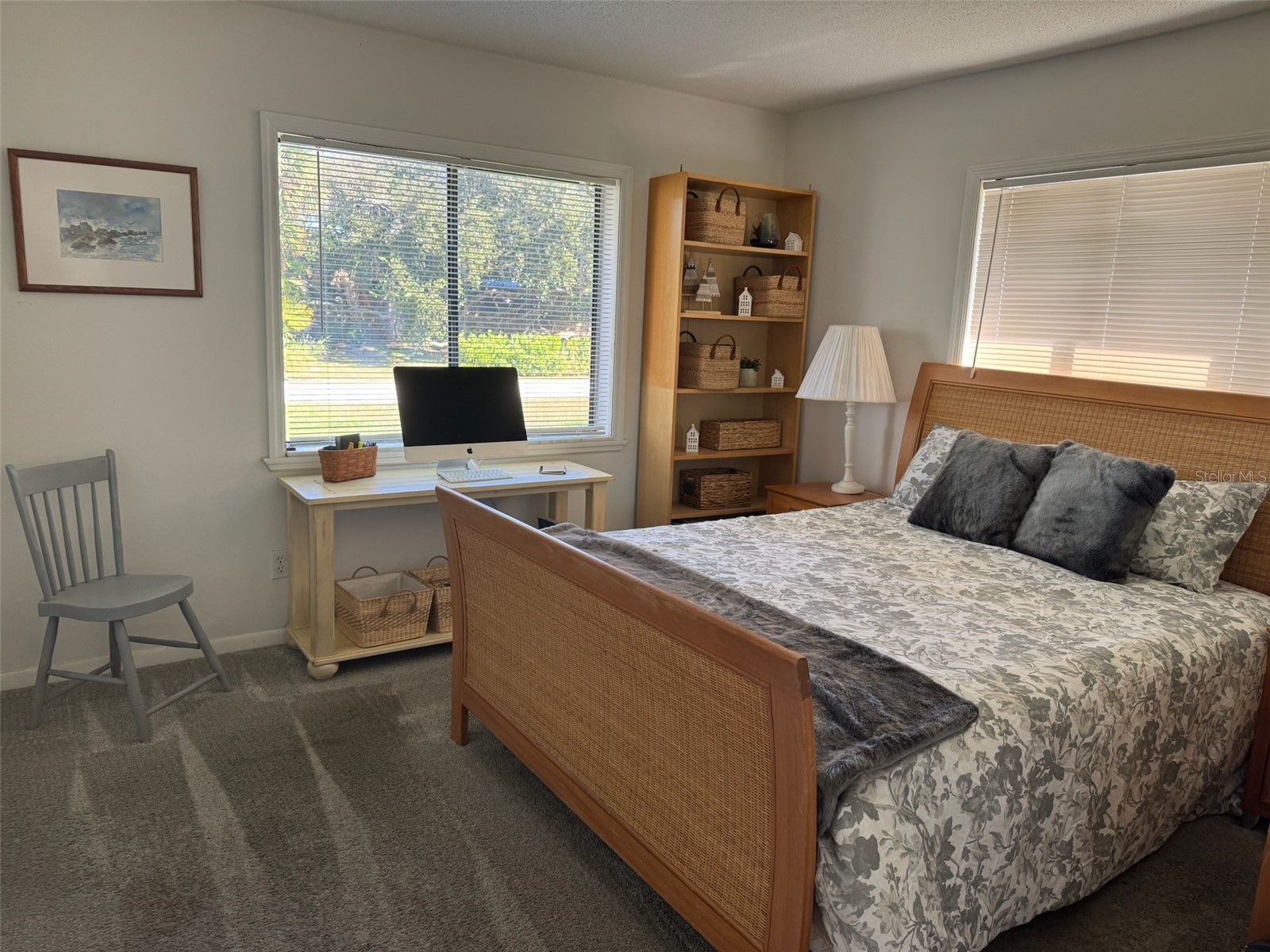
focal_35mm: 24
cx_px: 635
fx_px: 881
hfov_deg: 71.6
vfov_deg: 56.8
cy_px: 476
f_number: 1.78
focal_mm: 6.76
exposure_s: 1/121
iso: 100
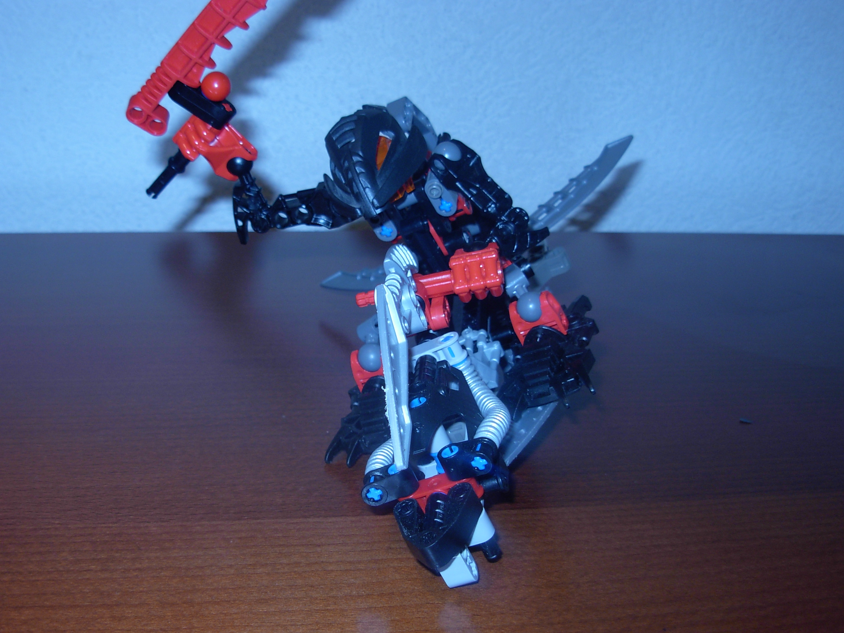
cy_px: 326
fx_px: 1170
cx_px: 406
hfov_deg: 39.7
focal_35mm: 48
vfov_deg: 30.3
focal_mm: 7.5
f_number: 3.1
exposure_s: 1/22.6
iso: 79
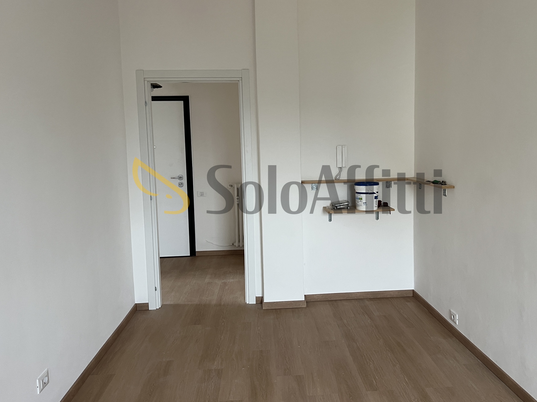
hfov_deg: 59.9
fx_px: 465
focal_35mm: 30
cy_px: 186
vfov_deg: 46.8
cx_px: 287
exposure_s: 1/66
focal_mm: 5.7
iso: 125
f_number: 1.5
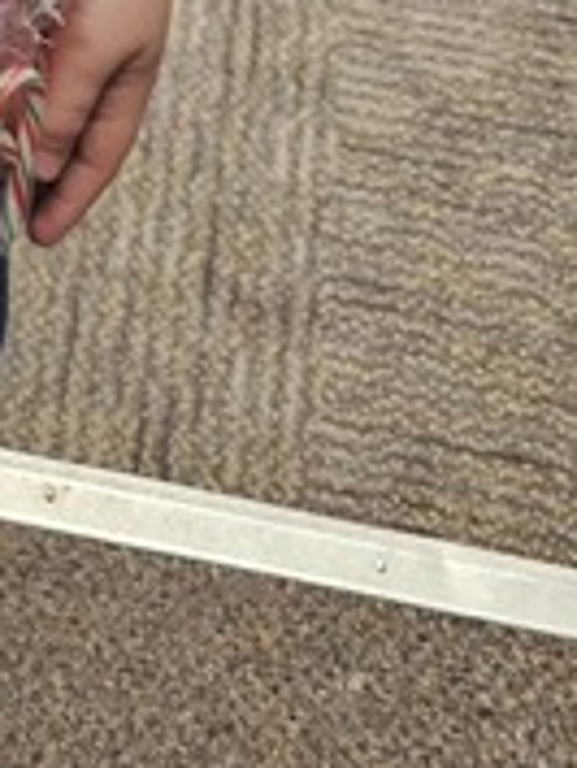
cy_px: -907
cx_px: -421
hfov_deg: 10.6
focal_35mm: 133
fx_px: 2952
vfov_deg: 12.5
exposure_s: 1/120
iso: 500
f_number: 1.7
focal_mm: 6.3
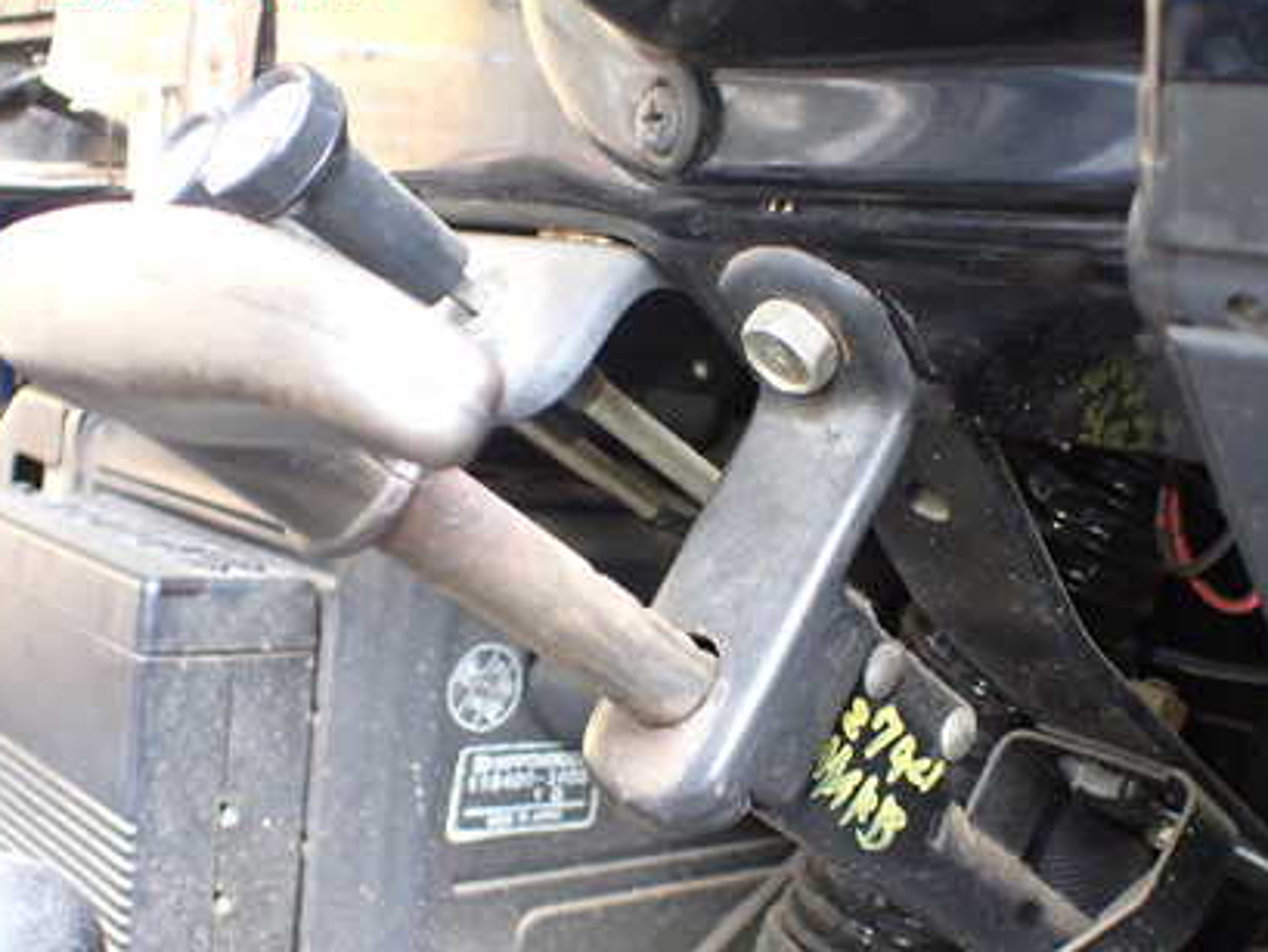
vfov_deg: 32.6
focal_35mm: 44
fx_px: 1612
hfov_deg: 42.8
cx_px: 744
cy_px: 636
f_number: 2.3
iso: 800
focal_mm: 5.4
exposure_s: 1/100
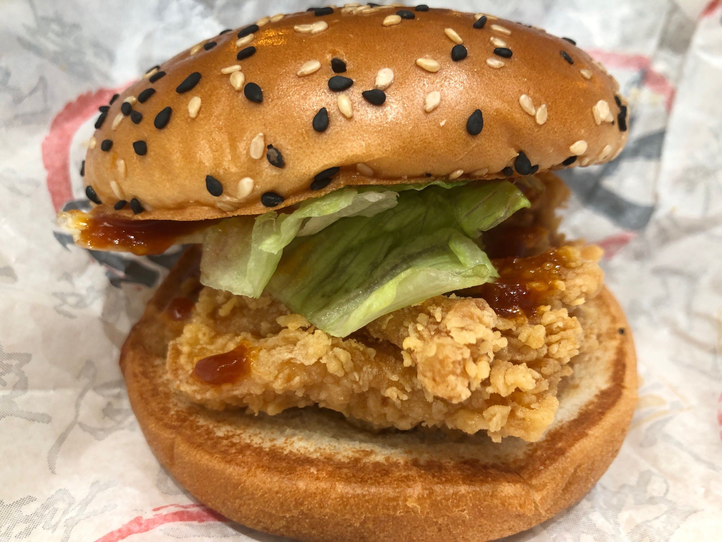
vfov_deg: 49.8
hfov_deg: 63.4
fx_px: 584
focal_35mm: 28
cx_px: 361
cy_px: 271
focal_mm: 4
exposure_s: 1/20
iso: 40
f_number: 1.8
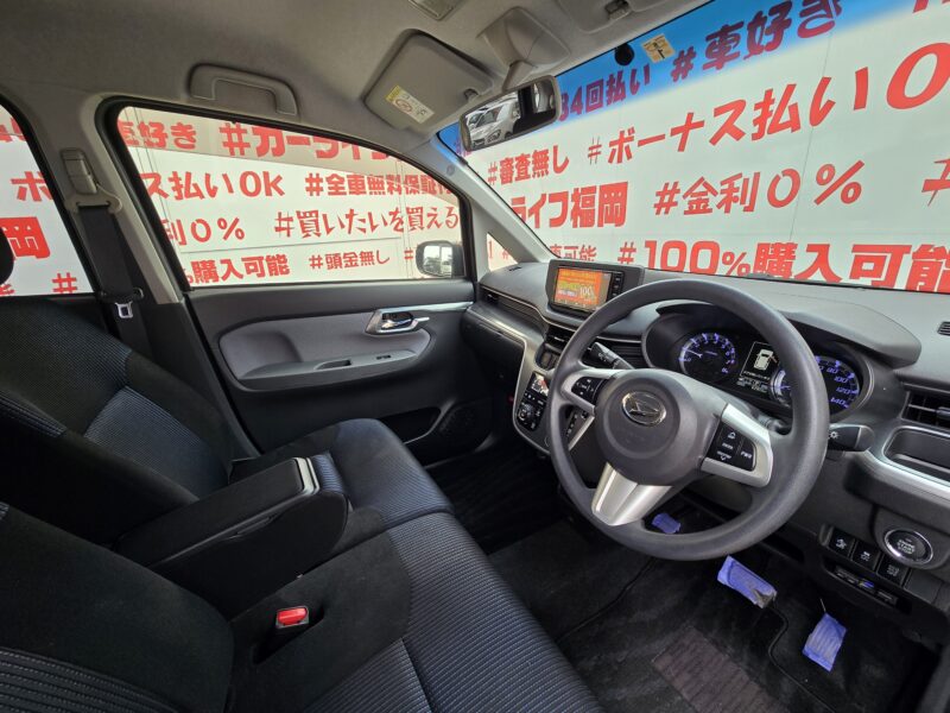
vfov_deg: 89.9
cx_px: 475
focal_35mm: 13
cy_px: 356
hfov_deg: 106.2
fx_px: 357
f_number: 2.2
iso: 80
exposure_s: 1/50
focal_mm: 2.2
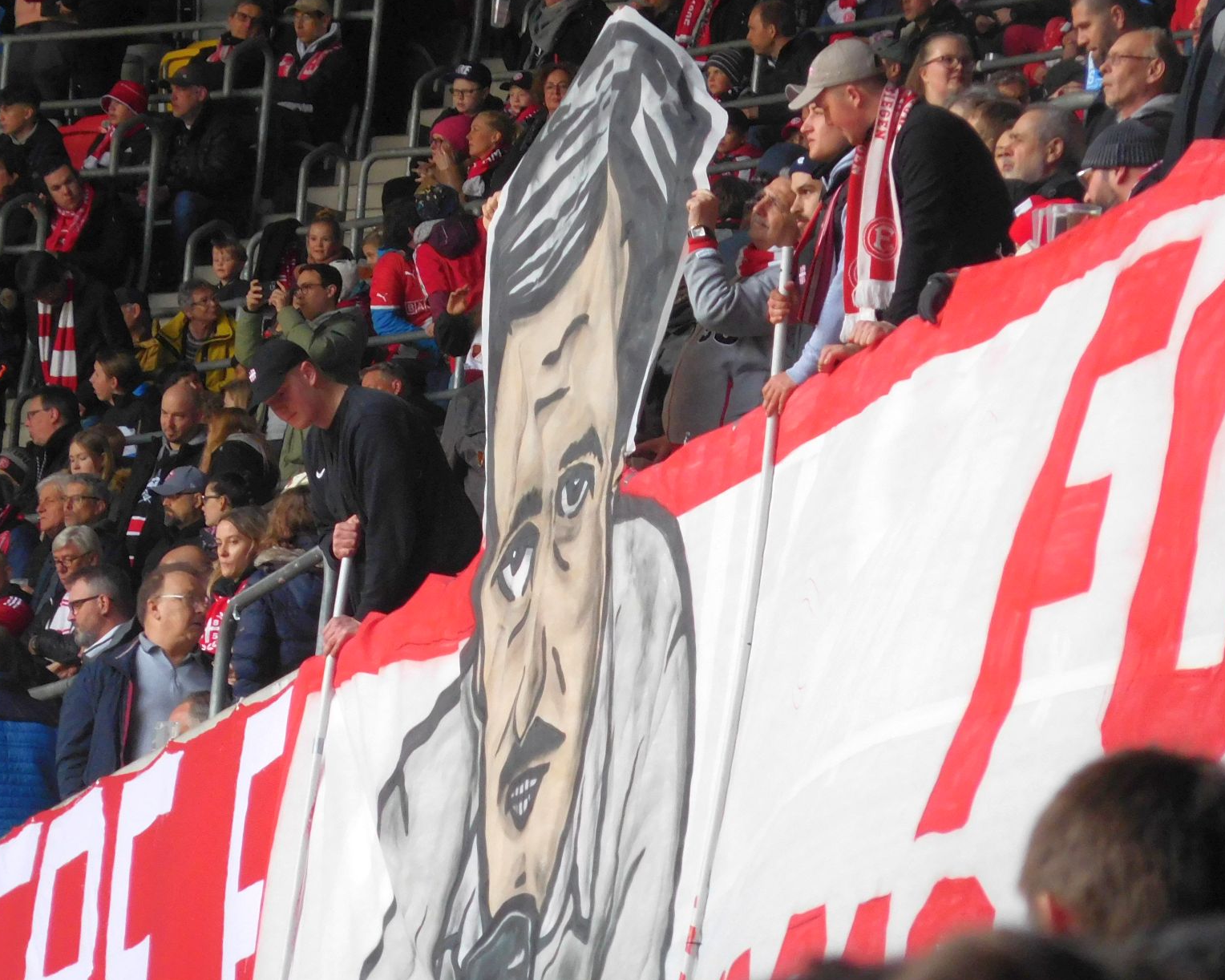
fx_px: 18524
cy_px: 553
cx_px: 587
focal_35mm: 511
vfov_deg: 3.0
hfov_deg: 3.8
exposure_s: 1/100
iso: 400
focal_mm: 71.4
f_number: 6.2
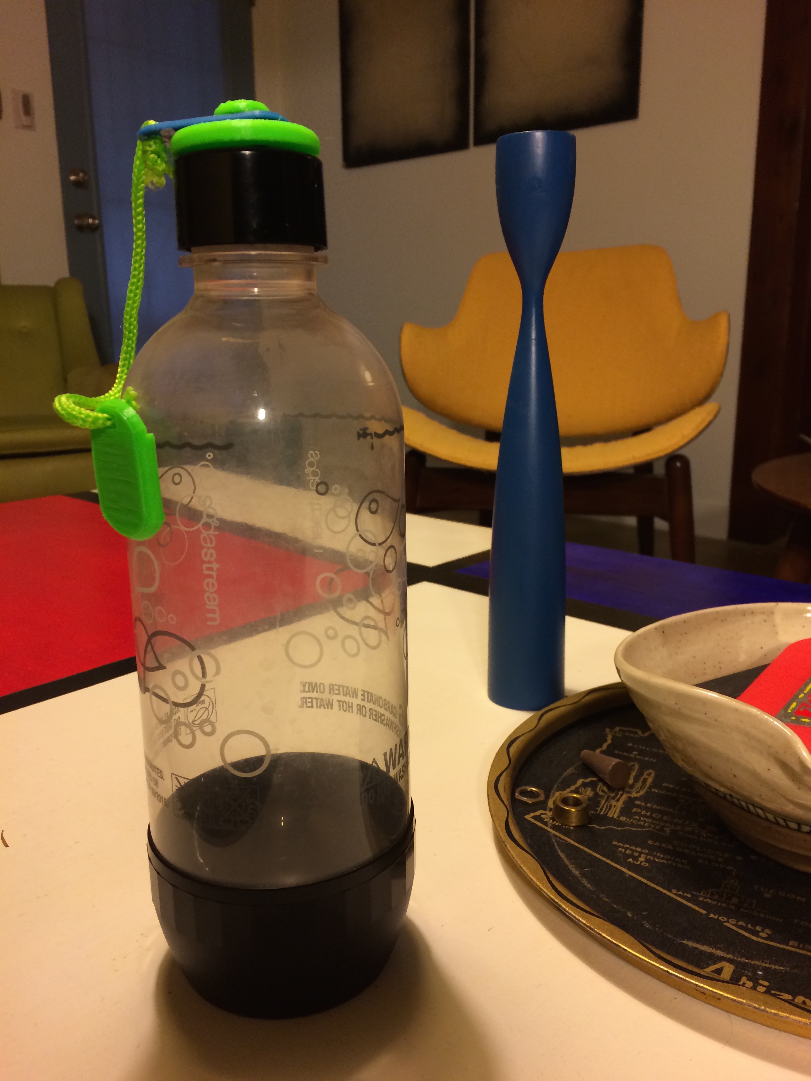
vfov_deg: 61.7
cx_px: 406
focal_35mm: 29
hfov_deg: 48.2
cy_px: 540
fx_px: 906
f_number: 2.2
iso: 125
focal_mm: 4.15
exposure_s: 1/30
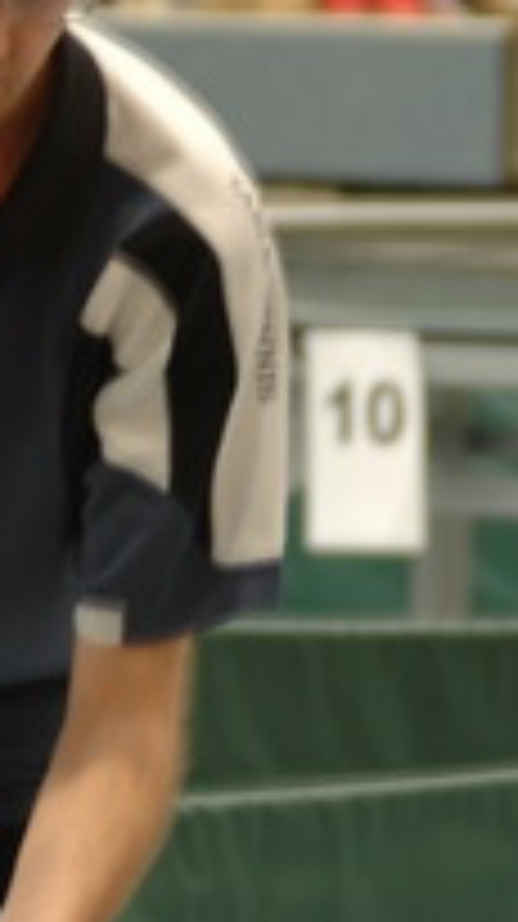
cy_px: 346
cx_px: -108
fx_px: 17985
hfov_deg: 1.6
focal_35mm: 735
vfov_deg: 2.9
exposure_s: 1/8
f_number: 6.3
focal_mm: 150
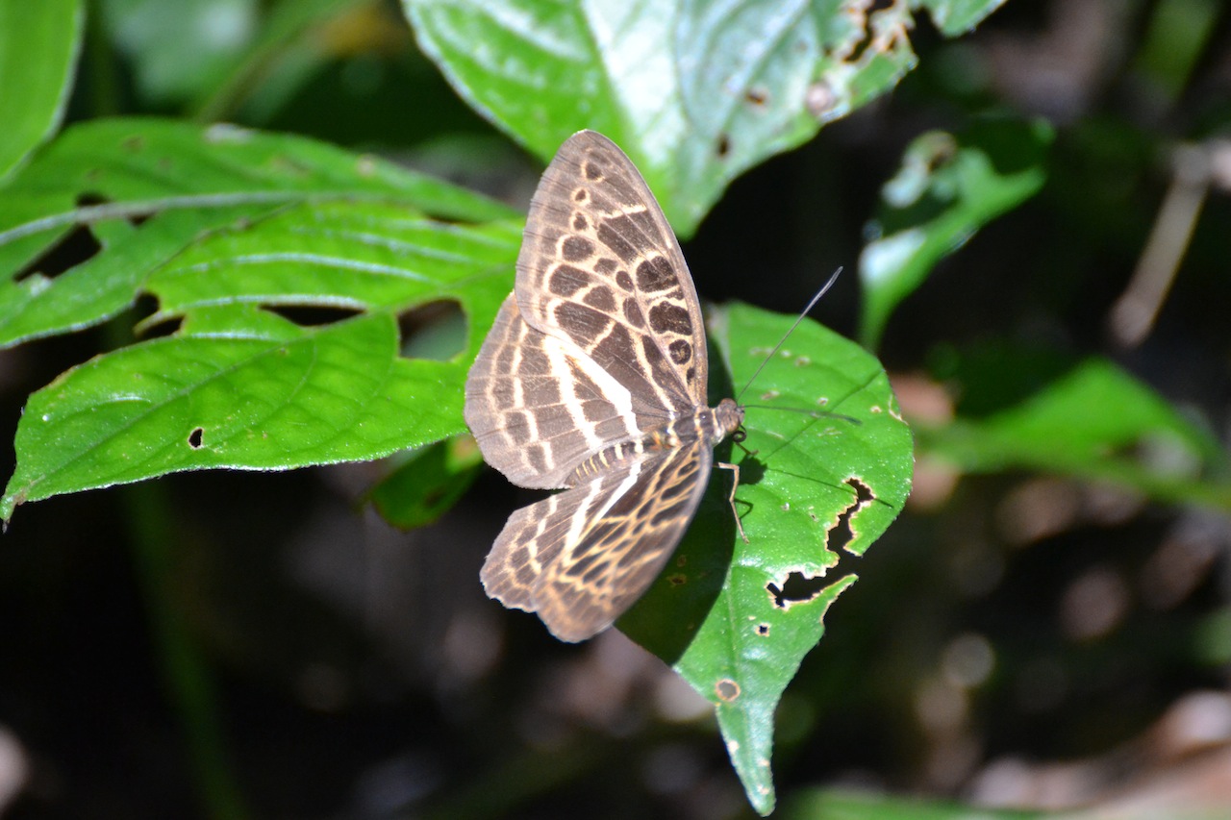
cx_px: 616
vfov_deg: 3.4
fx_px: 13846
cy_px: 410
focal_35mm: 405
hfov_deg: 5.1
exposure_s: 1/500
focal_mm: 270
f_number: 5.6
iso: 2200
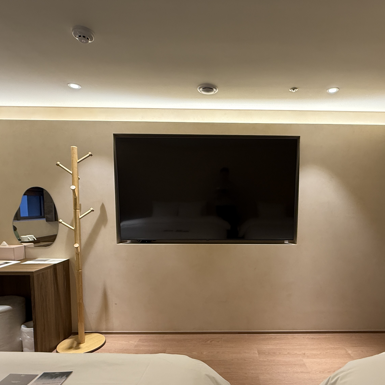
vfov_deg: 68.9
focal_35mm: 22
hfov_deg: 69.0
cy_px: 232
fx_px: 277
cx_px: 230
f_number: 2.2
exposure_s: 1/60
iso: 200
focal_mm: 2.22
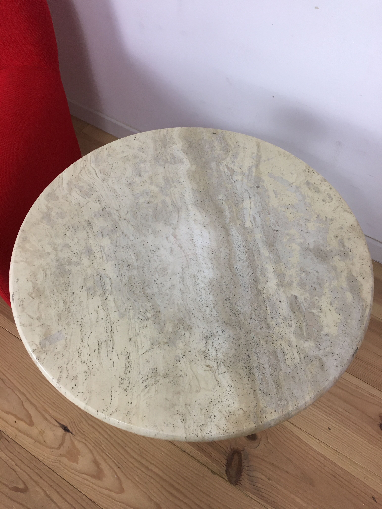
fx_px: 427
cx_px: 191
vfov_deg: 61.7
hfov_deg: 48.2
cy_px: 254
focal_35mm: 29
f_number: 2.2
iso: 32
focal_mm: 4.15
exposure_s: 1/33
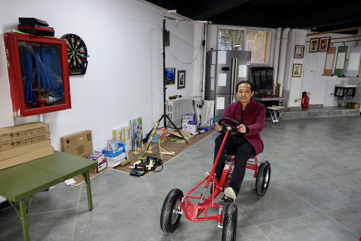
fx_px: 241
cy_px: 120
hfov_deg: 73.7
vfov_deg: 53.2
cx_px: 180
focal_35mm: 24
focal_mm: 8.8
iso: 160
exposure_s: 1/30
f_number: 2.4
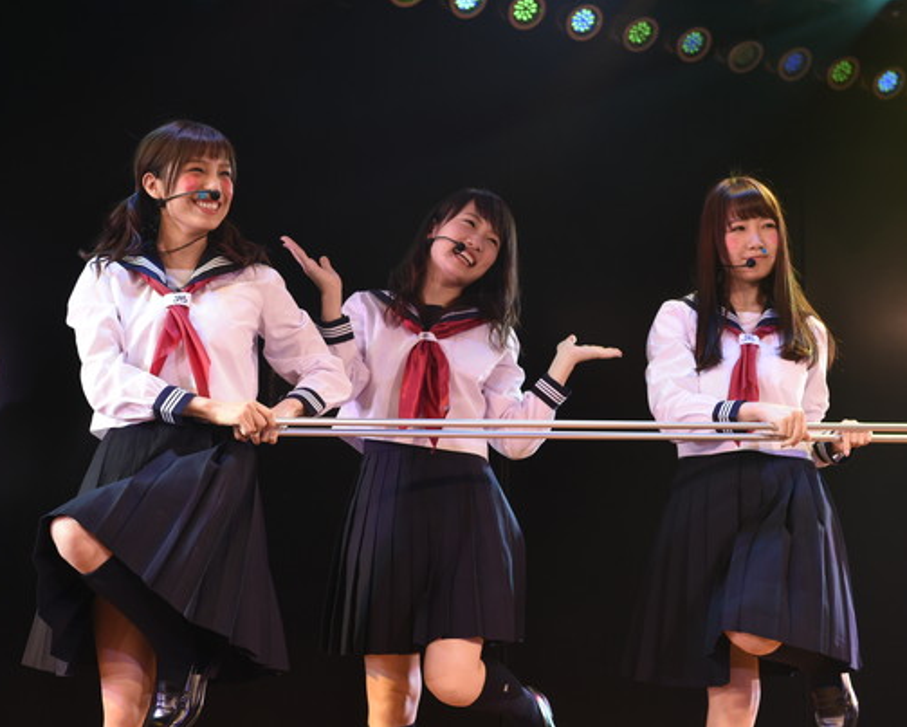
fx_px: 2014
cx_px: 472
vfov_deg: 20.4
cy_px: 364
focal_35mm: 75
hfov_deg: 25.4
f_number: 5
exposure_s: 1/640
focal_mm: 66
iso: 2500
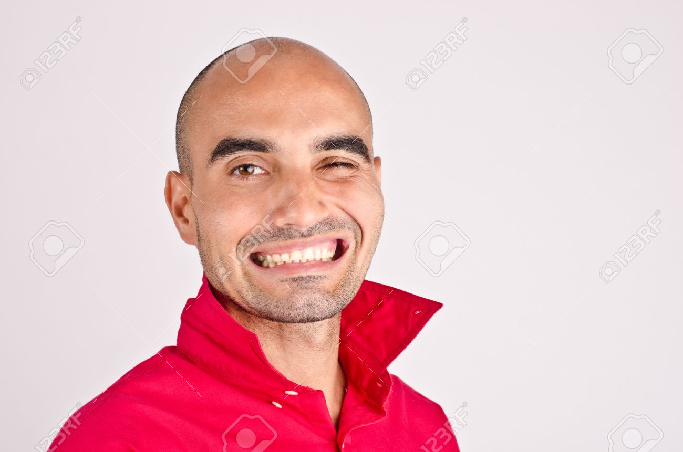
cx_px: 342
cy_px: 226
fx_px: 1420
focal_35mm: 75
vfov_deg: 18.1
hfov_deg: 27.0
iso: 100
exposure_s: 1/200
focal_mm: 50
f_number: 9
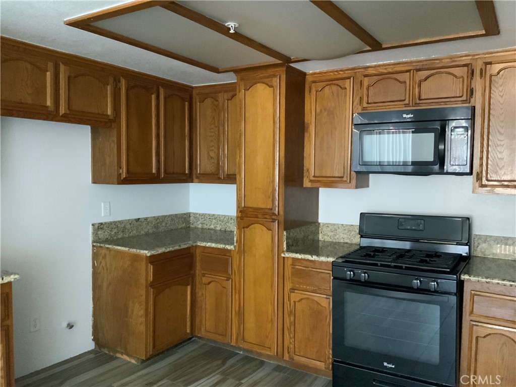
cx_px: 258
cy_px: 194
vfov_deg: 48.2
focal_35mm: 29
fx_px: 432
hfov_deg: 61.7
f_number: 1.8
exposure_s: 1/30
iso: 500
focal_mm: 3
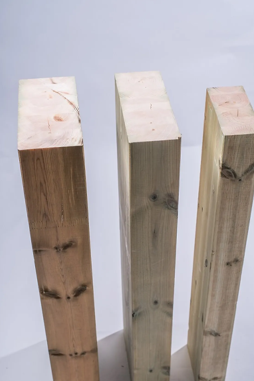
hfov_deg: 23.4
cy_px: 210
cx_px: 139
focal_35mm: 58
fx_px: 614
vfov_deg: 34.5
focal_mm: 50
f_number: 5
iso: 100
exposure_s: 1/160
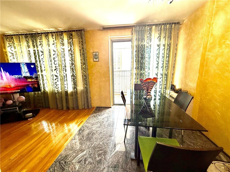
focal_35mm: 14
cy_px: 86
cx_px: 115
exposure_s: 1/308
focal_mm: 2.22
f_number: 2.2
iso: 64
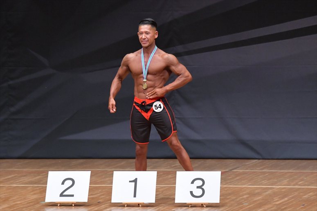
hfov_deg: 7.2
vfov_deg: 4.8
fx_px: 2508
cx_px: 158
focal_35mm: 285
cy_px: 106
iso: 6400
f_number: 5.6
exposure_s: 1/400
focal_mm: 190
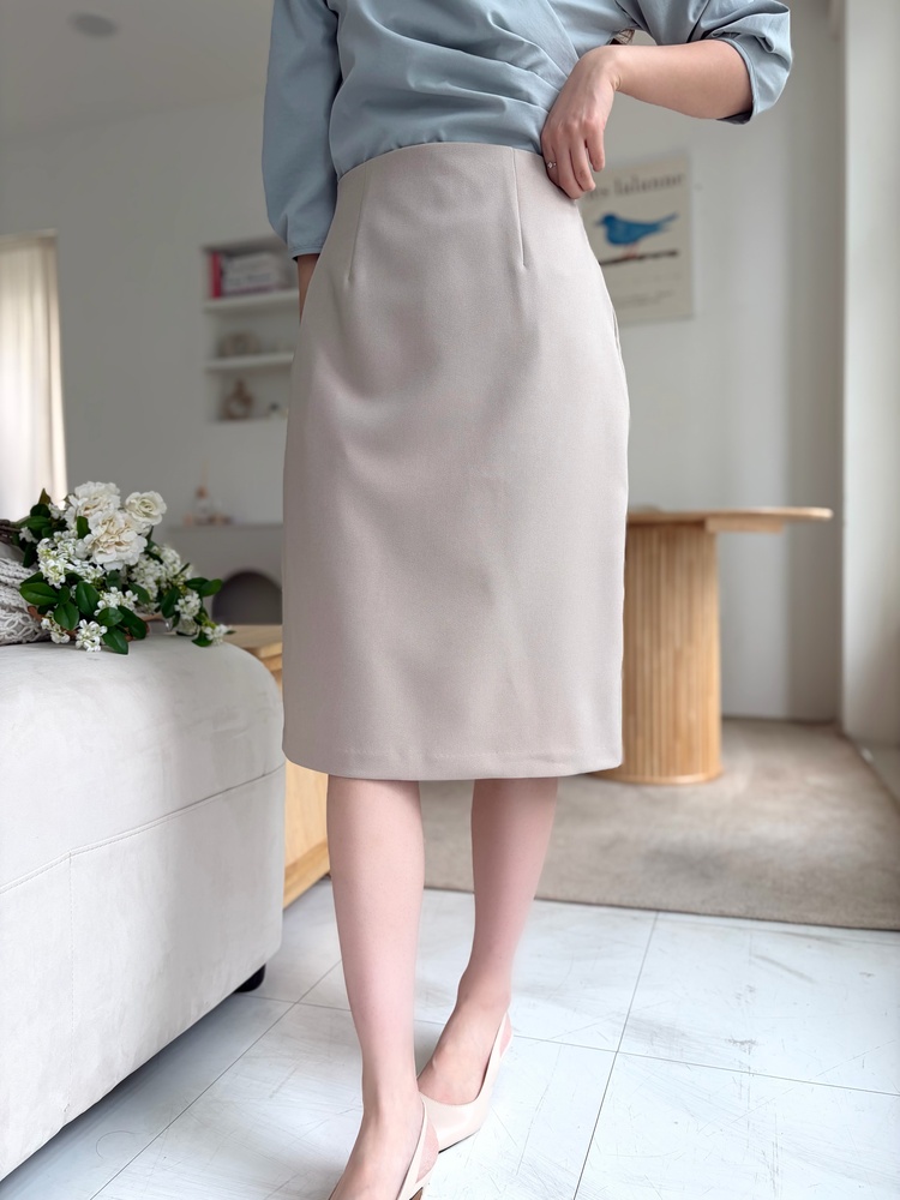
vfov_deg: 67.3
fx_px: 901
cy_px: 600
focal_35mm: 26
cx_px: 450
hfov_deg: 53.1
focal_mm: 5.96
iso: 32
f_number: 1.6
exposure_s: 1/129
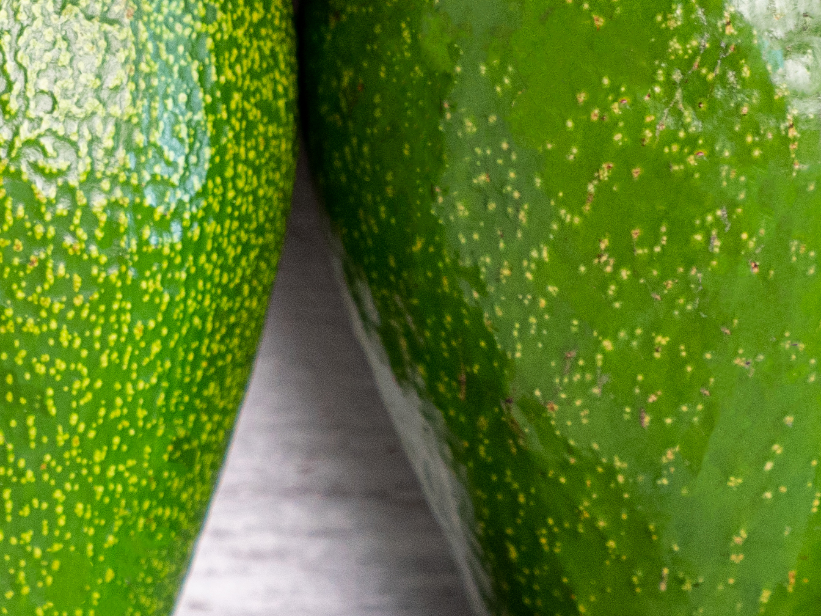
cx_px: -464
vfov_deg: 5.5
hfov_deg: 7.2
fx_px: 6404
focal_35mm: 270
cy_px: 104
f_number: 3.5
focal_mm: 35
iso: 400
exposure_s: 1/50
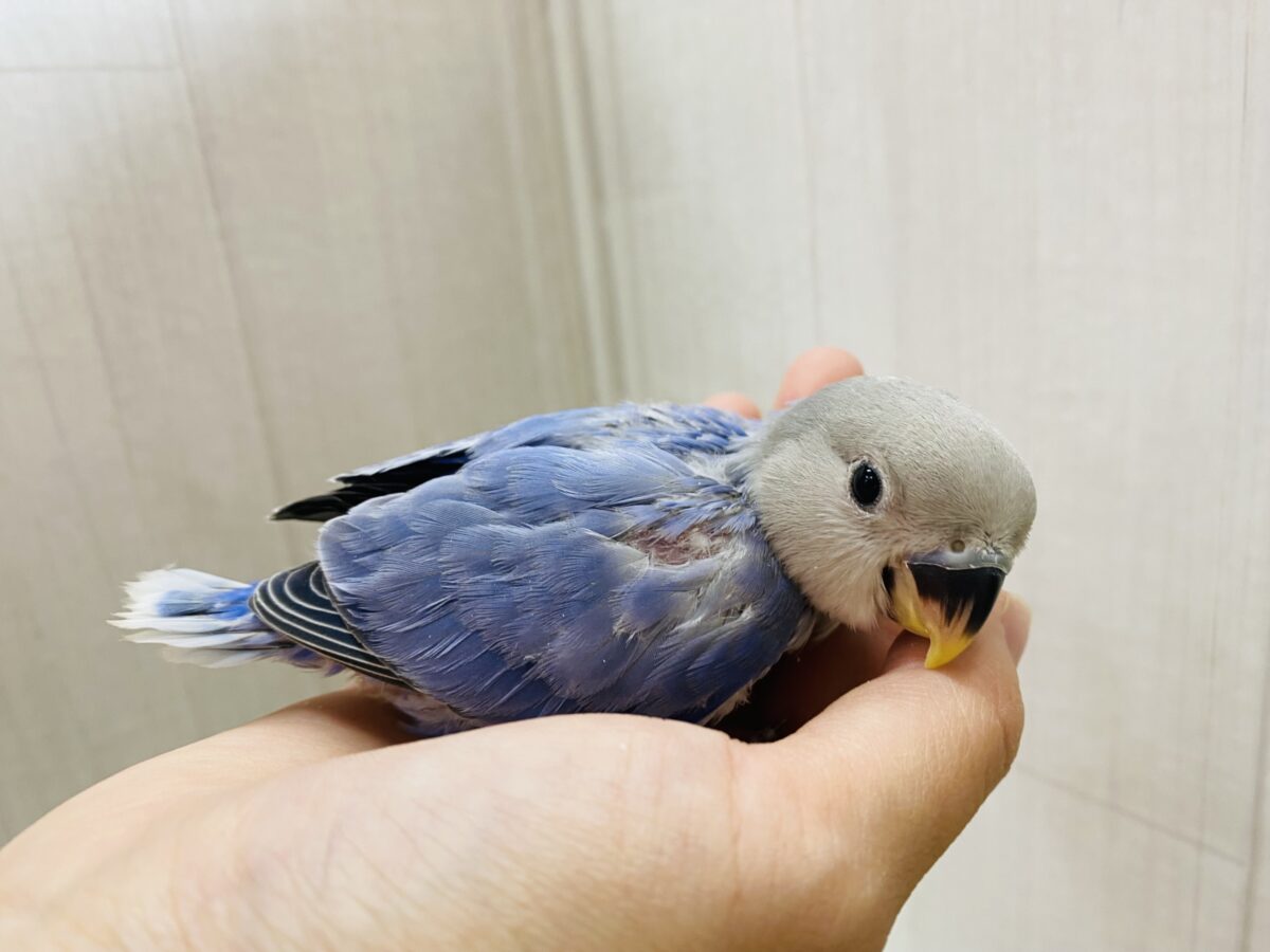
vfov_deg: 54.9
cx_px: 635
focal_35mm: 25
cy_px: 476
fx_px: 917
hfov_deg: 69.4
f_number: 1.8
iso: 64
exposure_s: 1/50
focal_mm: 4.25
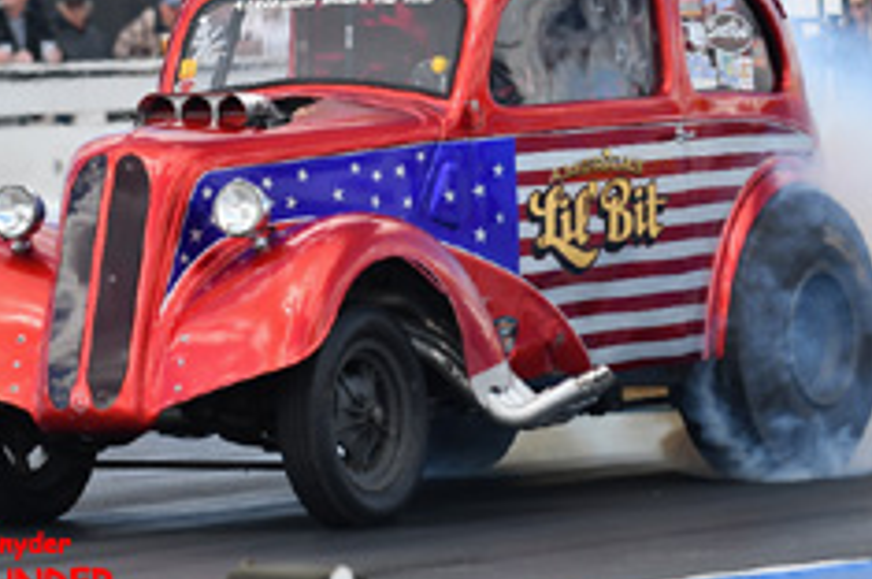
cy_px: 117
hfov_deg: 6.2
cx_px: 434
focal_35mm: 332
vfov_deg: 4.1
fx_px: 8031
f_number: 5.6
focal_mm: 130
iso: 160
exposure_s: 1/1250
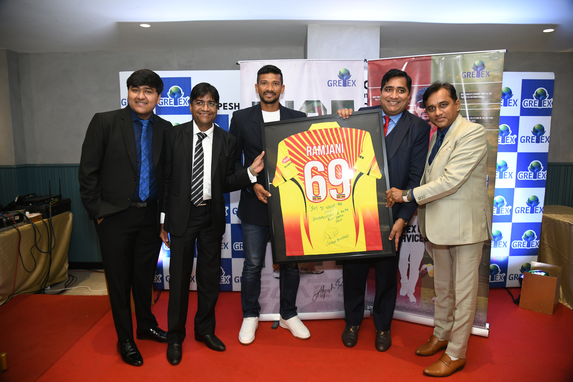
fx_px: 382
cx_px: 286
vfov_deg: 53.1
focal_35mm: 24
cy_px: 191
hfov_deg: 73.7
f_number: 4.5
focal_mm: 24
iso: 1250
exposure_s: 1/160
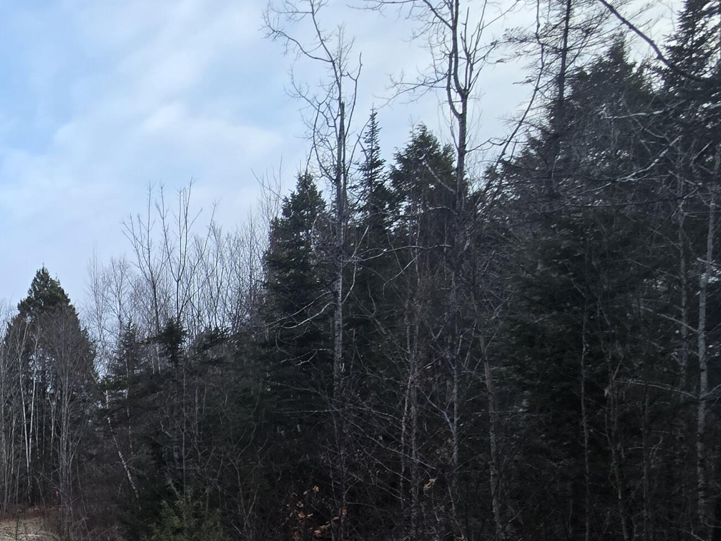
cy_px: 545
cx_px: -87
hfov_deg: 44.4
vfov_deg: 40.7
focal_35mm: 30
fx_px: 625
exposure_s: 1/120
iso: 50
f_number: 2.2
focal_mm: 2.2
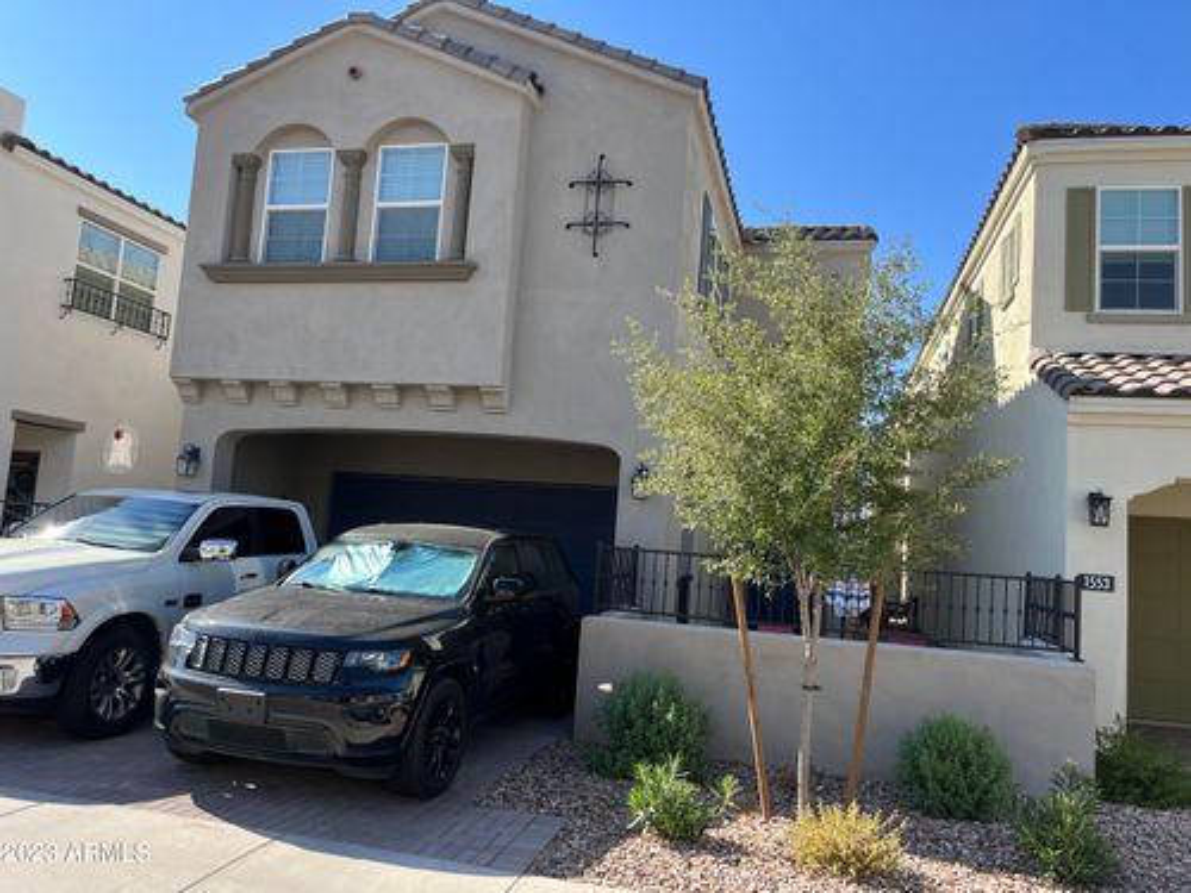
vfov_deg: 53.1
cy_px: 446
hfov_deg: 67.3
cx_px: 596
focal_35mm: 26
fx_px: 895
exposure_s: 1/1266
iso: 50
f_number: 1.6
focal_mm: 5.1
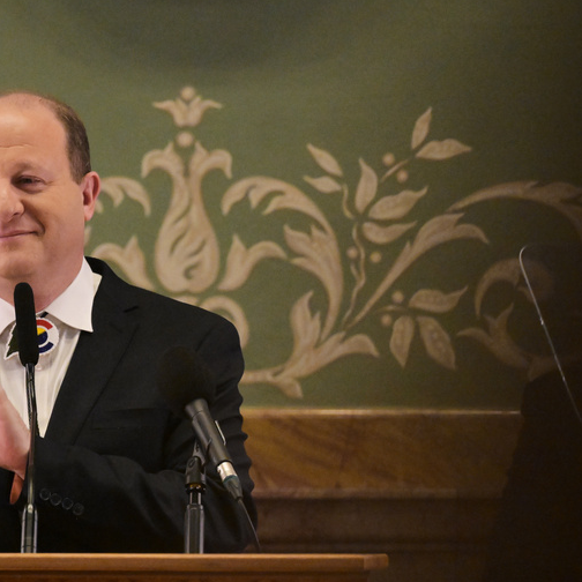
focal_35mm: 674
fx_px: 12821
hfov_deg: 2.6
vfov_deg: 2.6
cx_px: 62
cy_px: 387
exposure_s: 1/500
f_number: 5.6
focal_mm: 390
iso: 8000
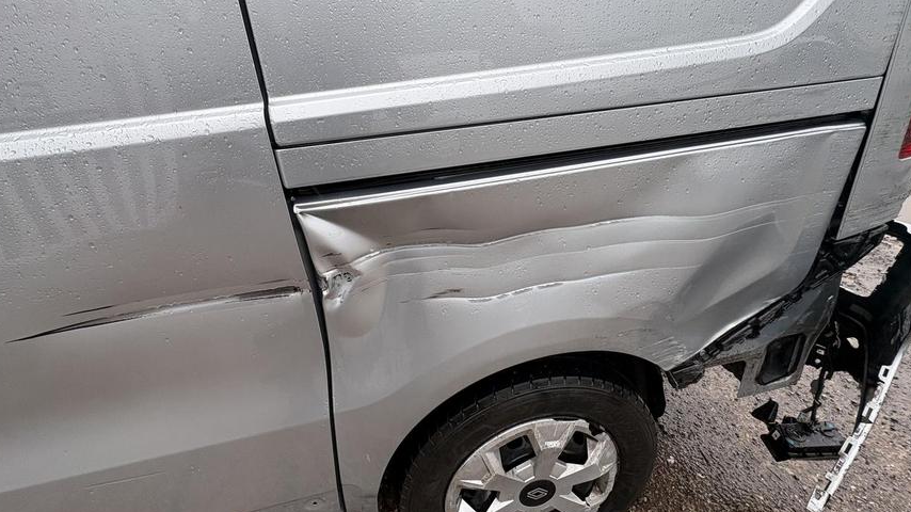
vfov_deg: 66.7
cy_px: 219
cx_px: 447
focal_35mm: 16
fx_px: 386
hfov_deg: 99.4
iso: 40
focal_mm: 2.22
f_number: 2.2
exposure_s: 1/99
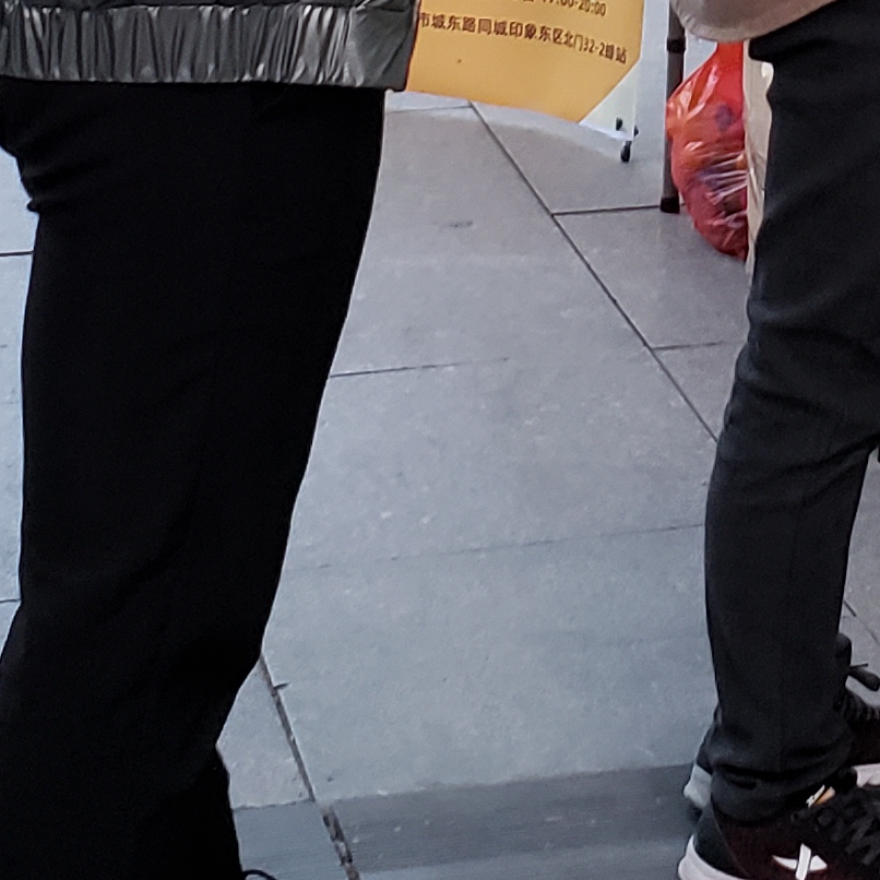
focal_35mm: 115
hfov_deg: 14.8
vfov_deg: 14.2
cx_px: 973
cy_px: -439
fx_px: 3308
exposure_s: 1/50
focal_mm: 4.3
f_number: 2.4
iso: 200
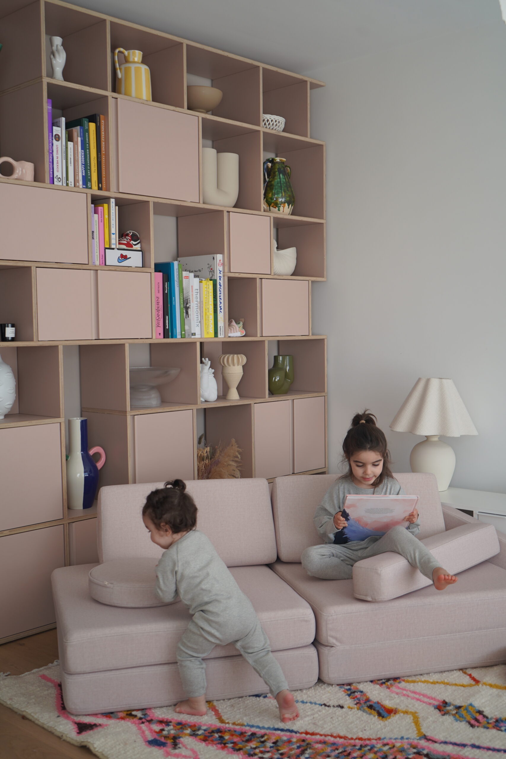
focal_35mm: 39
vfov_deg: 49.6
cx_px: 253
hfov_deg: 34.2
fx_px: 822
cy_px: 380
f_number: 4
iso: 160
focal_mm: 39
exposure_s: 1/160
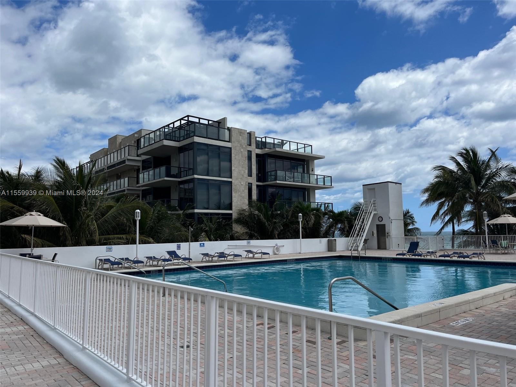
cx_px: 258
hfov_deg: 67.3
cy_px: 194
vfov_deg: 53.1
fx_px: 388
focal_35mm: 26
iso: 50
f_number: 1.6
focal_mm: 5.1
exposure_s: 1/6494
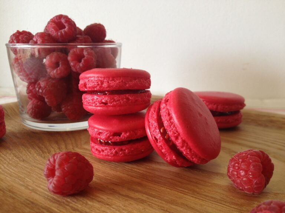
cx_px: 142
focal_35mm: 35
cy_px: 106
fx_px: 288
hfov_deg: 52.6
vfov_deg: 40.7
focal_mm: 4.28
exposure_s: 1/24
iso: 50
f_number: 2.4
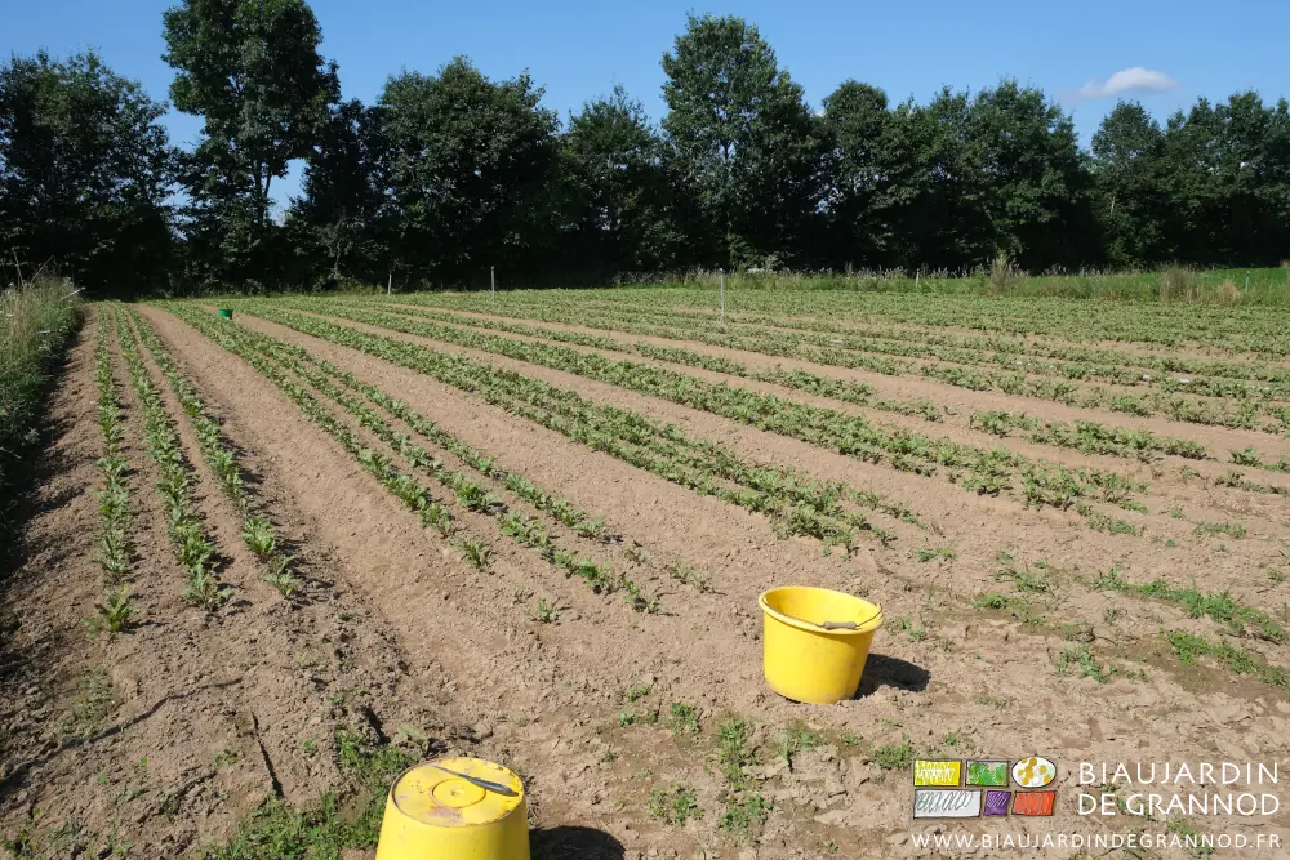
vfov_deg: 47.9
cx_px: 645
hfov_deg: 67.4
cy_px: 430
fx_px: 968
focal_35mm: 27
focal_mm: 18
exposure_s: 1/350
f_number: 7.1
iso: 160
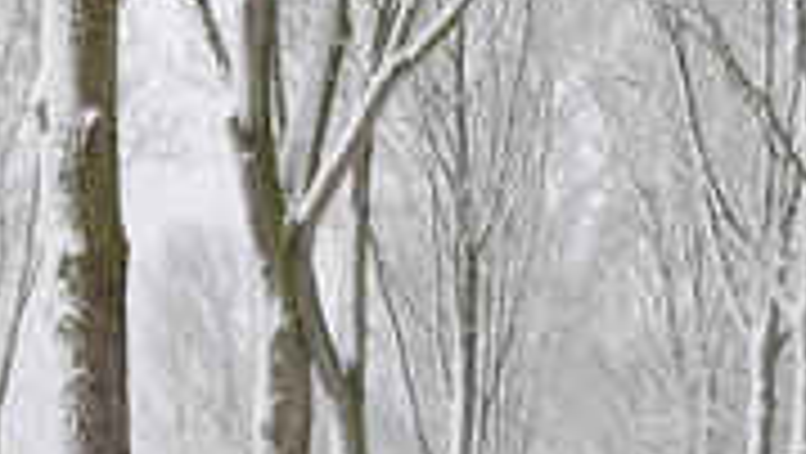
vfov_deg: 8.1
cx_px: 770
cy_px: 267
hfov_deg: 14.0
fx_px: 3230
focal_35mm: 151
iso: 100
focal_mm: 20.49
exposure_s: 1/160
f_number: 6.3
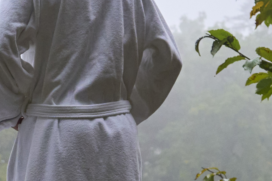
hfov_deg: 15.7
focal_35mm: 128
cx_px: -7
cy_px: 153
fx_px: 967
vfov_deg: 10.7
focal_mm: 24
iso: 3200
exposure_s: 1/1000
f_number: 2.8
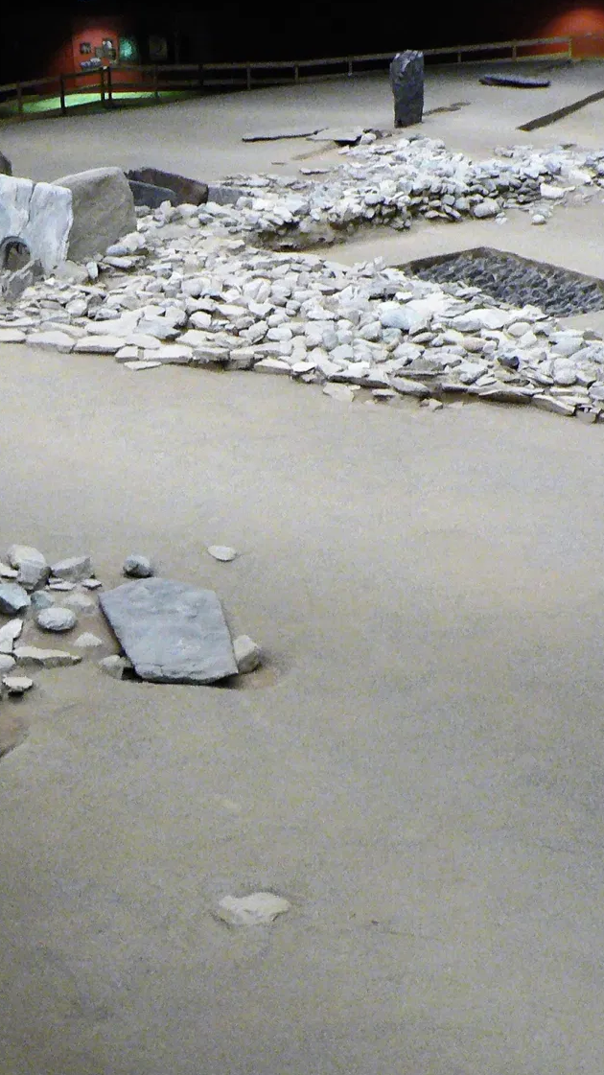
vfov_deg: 37.2
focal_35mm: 56
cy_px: 563
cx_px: 147
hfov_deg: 21.2
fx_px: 1596
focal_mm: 6
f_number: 2.8
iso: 200
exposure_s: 1/4
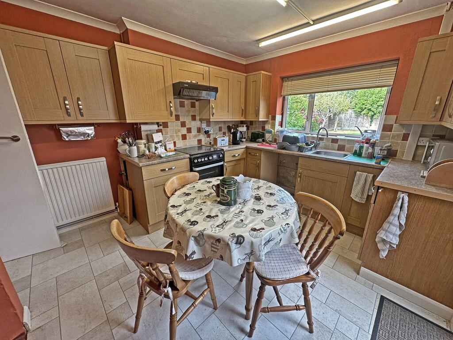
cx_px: 226
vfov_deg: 85.7
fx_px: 183
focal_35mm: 14
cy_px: 170
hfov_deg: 102.1
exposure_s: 1/100
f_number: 2.2
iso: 125
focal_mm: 2.22
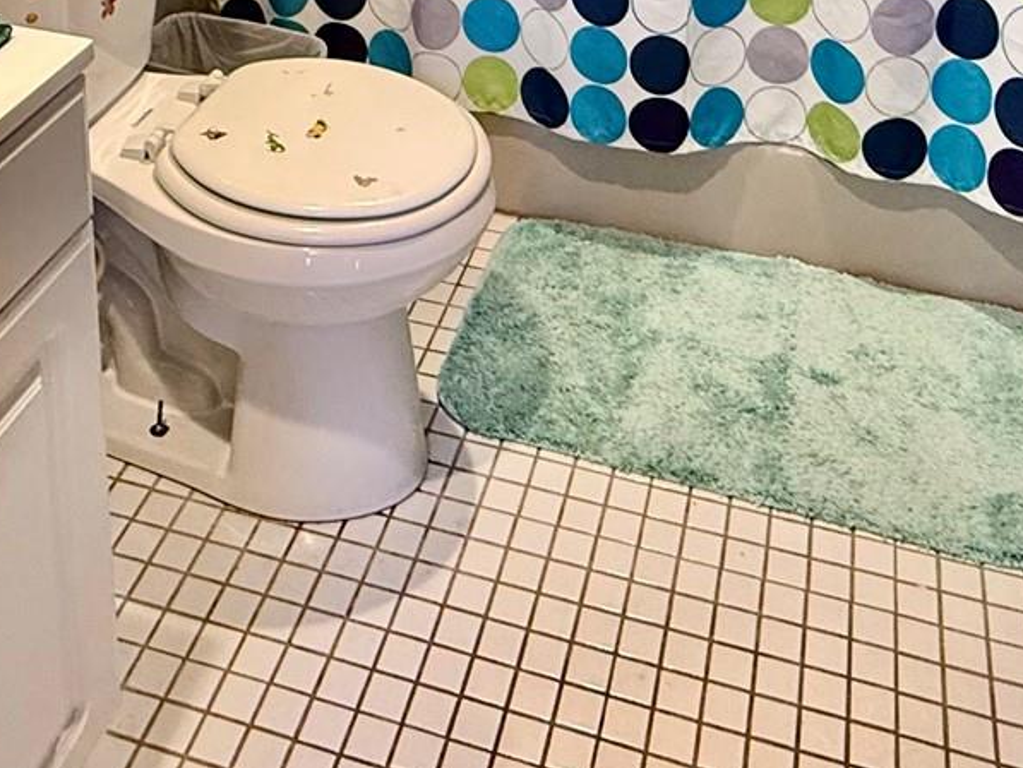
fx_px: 1419
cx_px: 468
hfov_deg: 39.6
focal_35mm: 48
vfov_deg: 24.8
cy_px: -317
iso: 250
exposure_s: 1/60
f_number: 2.2
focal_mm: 2.22
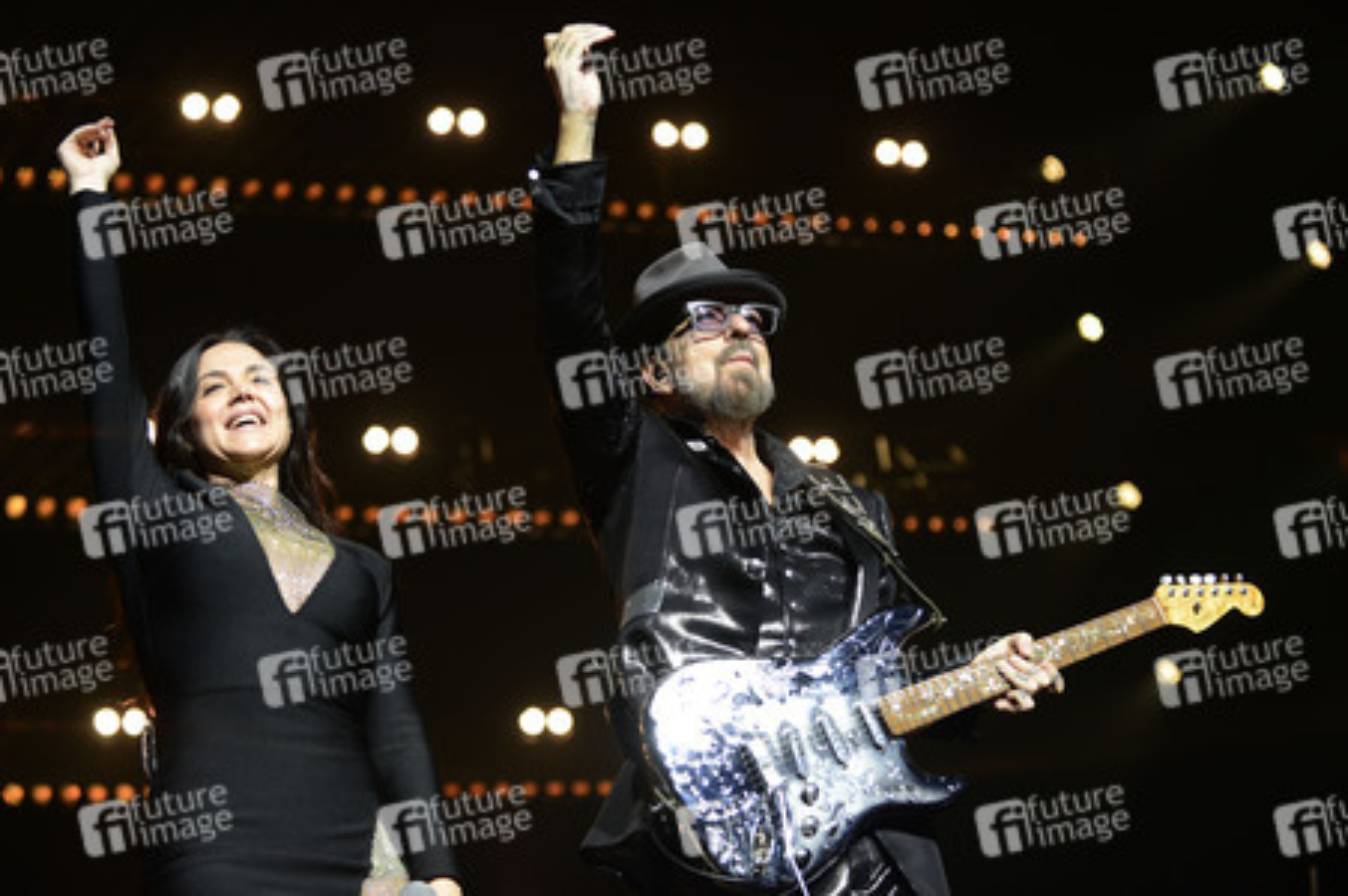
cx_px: 674
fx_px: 2619
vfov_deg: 19.4
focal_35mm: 70
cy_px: 448
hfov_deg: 28.9
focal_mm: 70
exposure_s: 1/500
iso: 1250
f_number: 3.2
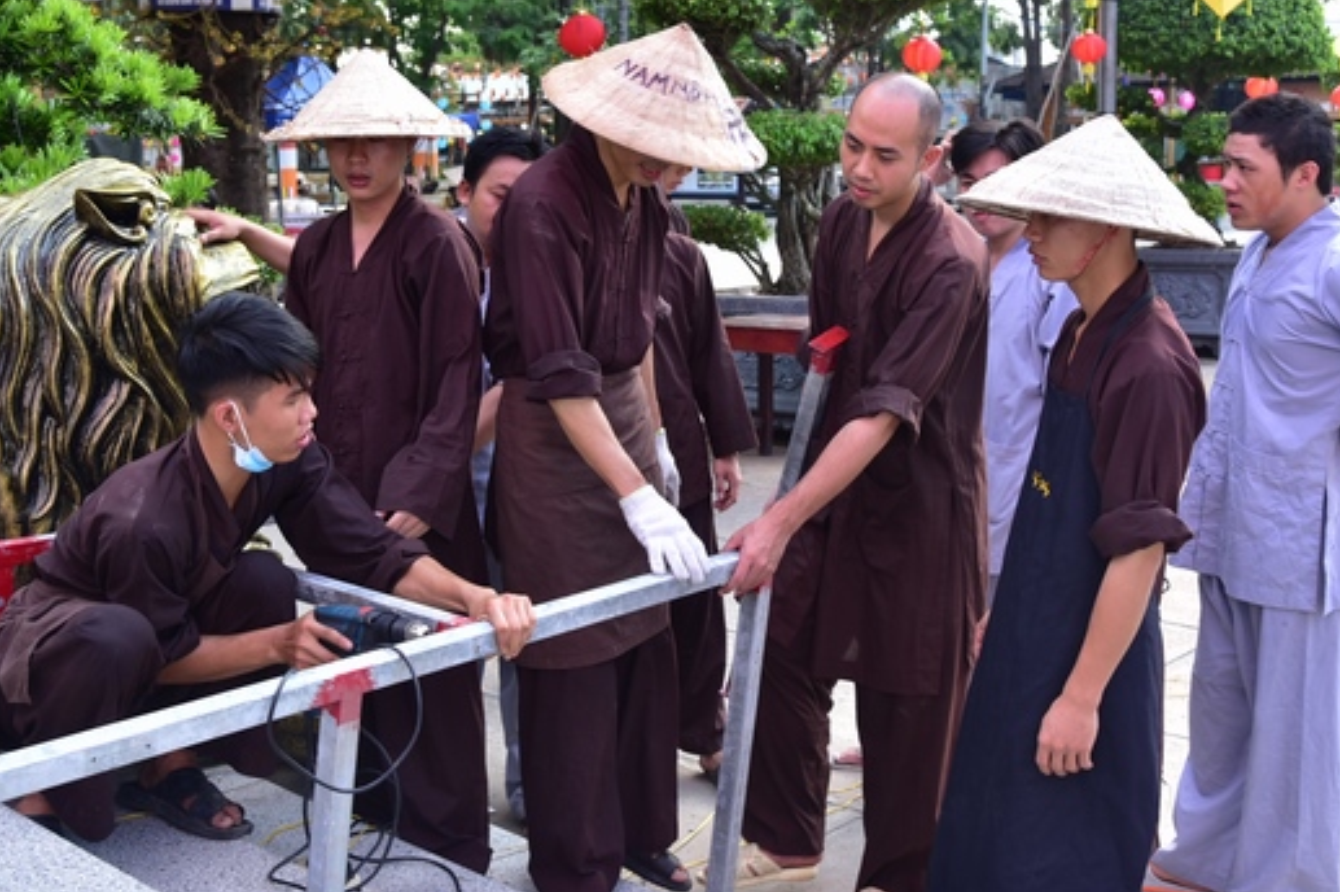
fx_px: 1637
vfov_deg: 30.4
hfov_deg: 44.4
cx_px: 560
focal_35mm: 44
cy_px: 380
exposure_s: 1/100
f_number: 5.6
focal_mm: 35
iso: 200
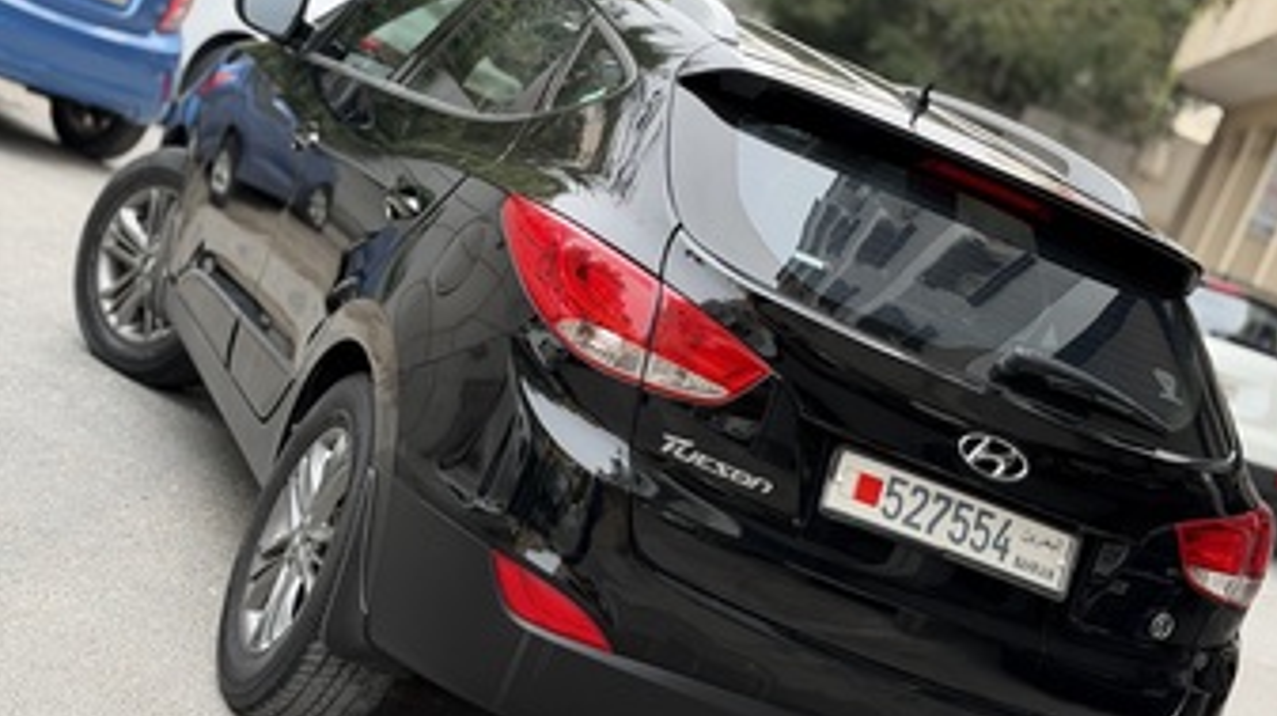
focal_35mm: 71
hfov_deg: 29.8
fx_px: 2402
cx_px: 646
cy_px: 263
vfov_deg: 16.9
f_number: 1.78
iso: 64
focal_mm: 6.76
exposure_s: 1/182
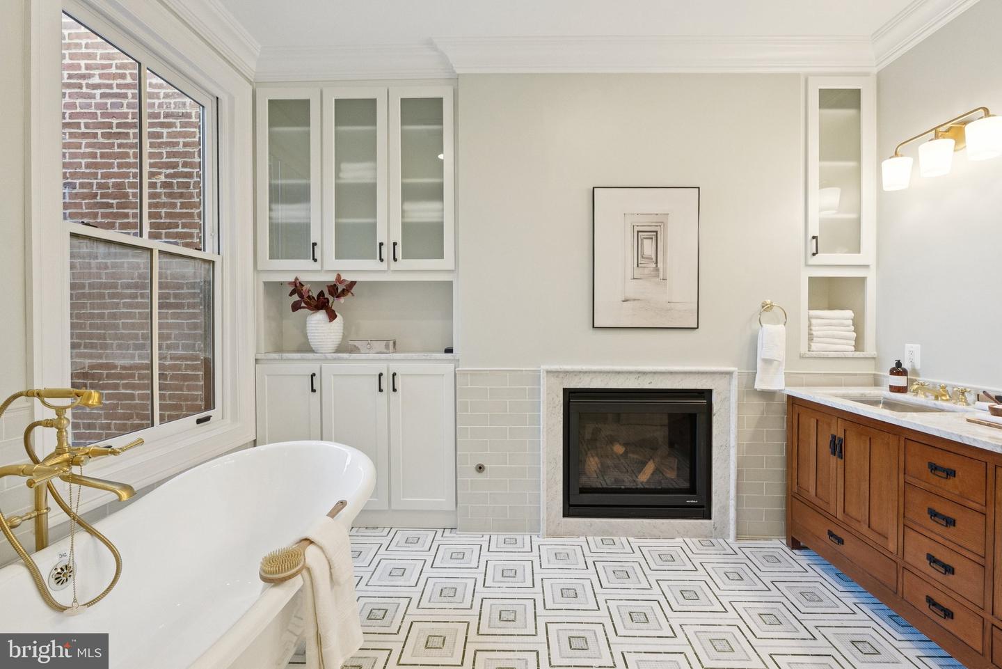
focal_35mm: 16
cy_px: 334
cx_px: 501
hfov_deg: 96.7
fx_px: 445
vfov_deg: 73.8
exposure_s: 1/160
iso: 2500
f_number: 6.3
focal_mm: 16
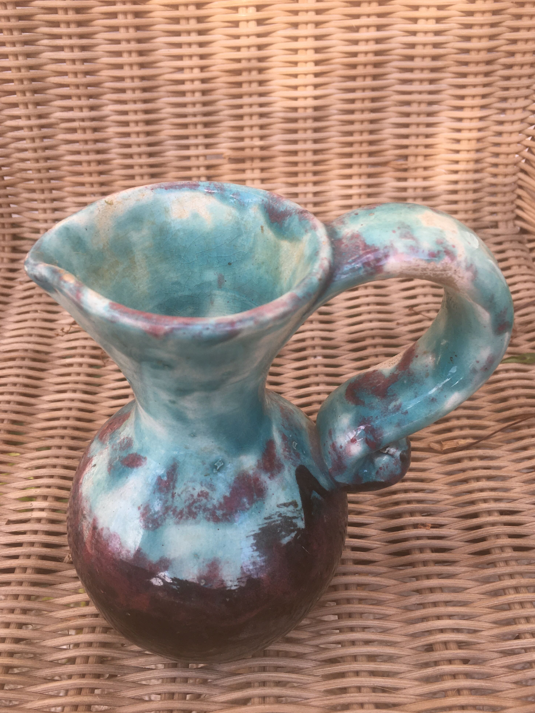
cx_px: 264
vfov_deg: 60.0
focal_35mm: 30
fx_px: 618
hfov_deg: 46.8
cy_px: 349
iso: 25
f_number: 2.2
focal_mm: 4.15
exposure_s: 1/206
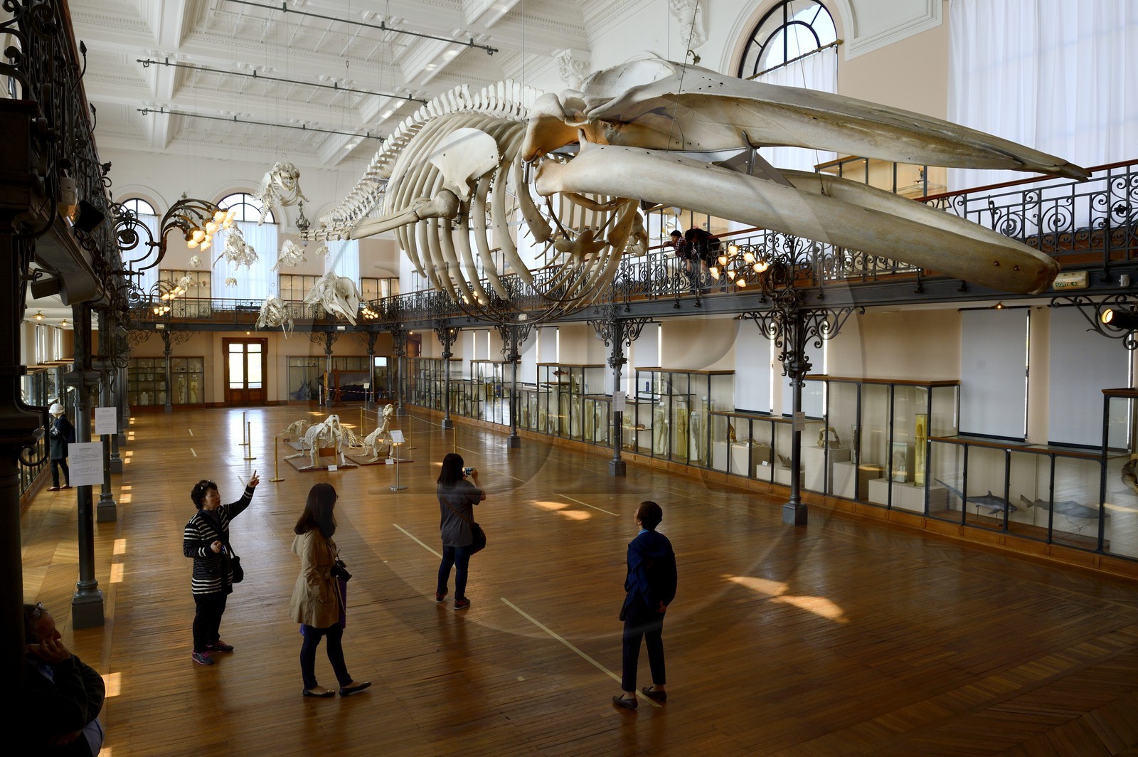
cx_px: 569
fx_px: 758
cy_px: 378
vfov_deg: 53.1
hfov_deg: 73.8
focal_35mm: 24
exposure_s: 1/60
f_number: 7.1
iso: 400
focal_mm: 24
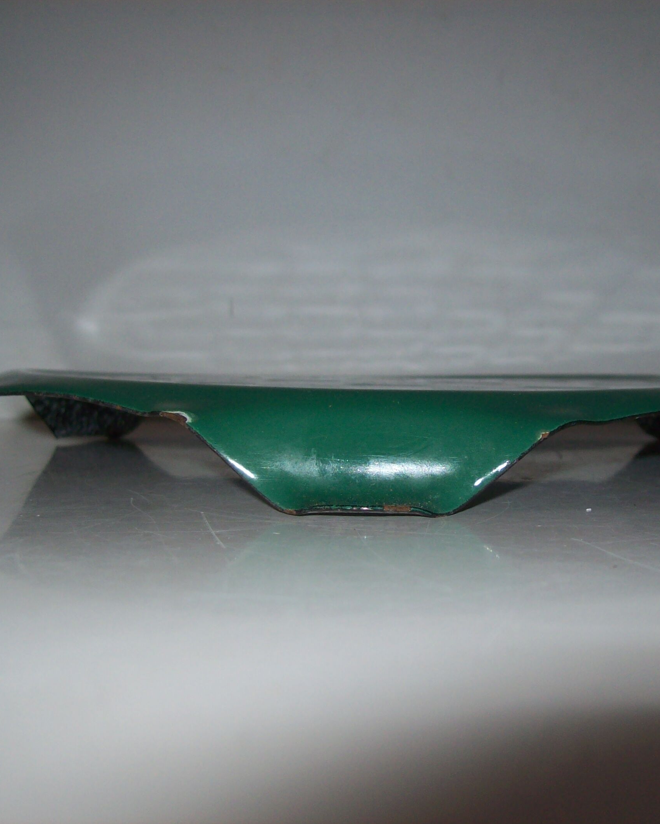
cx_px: 395
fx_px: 1148
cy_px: 412
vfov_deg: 39.5
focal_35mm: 47
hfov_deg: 32.0
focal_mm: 6
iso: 80
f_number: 2.7
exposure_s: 1/64
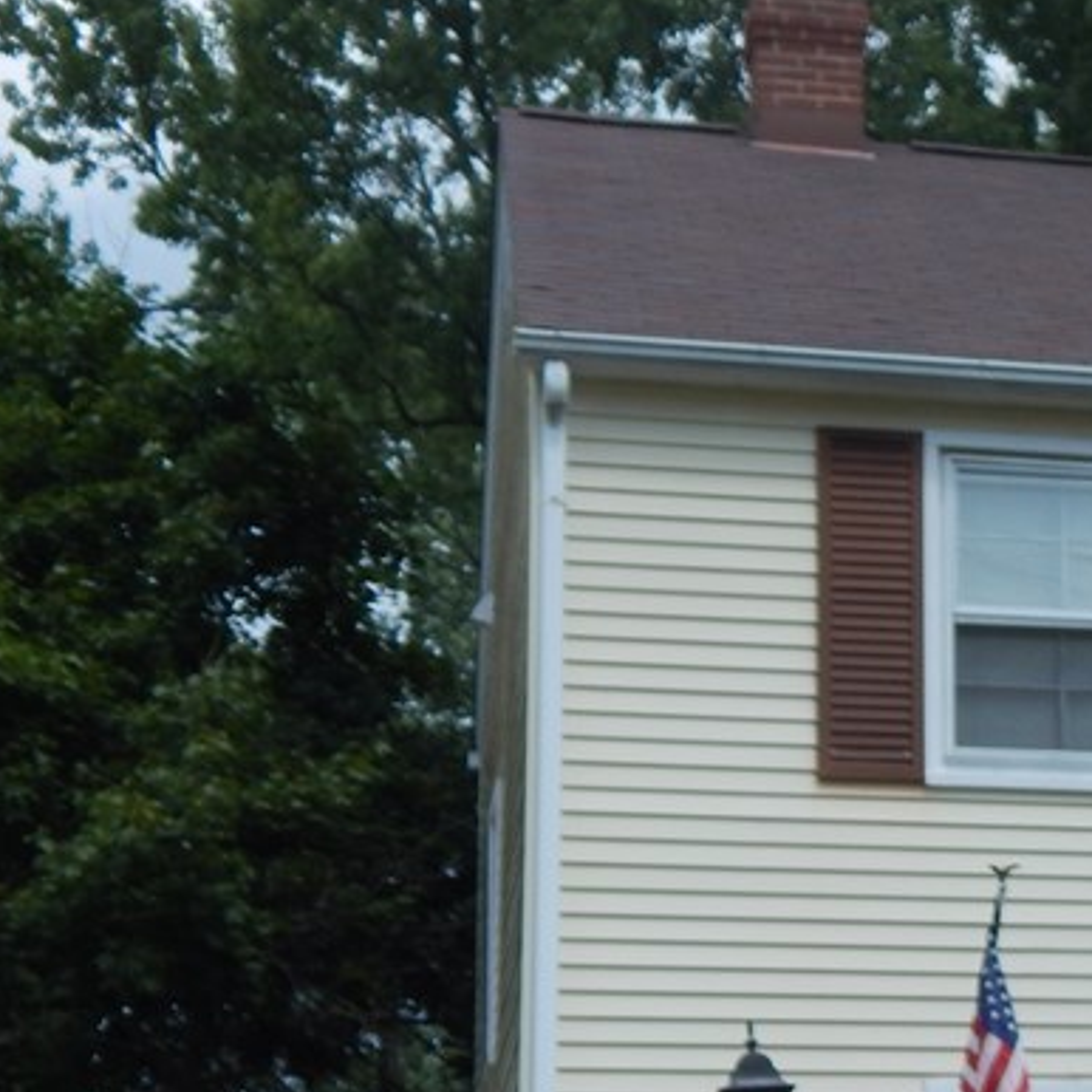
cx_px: 1197
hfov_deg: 18.8
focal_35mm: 89
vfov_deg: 19.2
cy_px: 968
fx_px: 3176
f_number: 3.4
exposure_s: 1/1250
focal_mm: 6.8
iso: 125
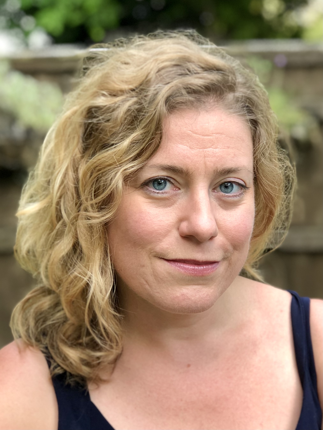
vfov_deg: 33.8
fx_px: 709
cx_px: 162
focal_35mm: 57
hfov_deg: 25.7
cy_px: 215
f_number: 2.8
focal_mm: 6.6
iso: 25
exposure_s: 1/60
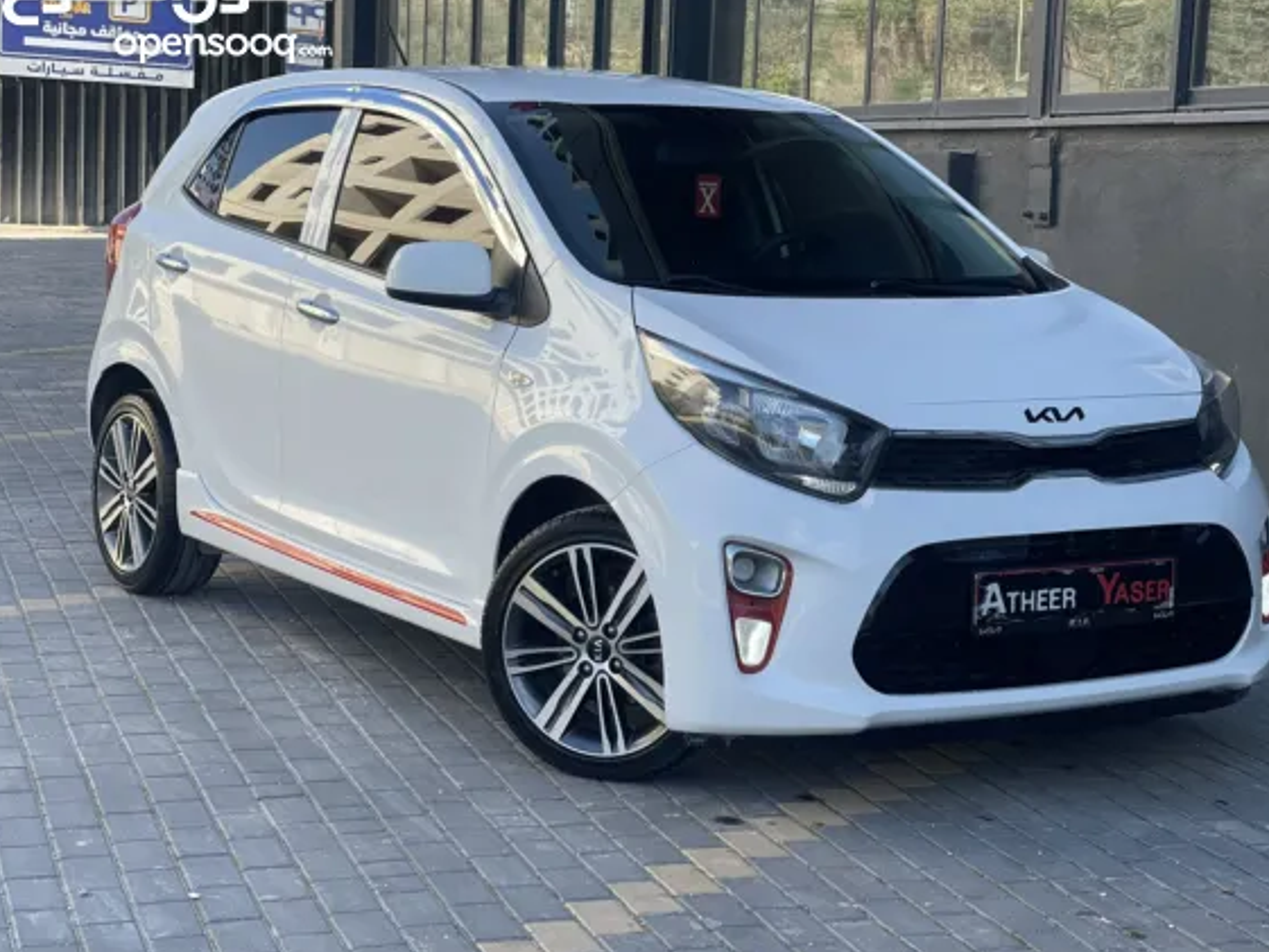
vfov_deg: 20.2
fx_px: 2677
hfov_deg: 26.7
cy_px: 441
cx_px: 672
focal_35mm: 73
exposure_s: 1/381
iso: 32
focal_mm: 7.5
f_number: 2.2
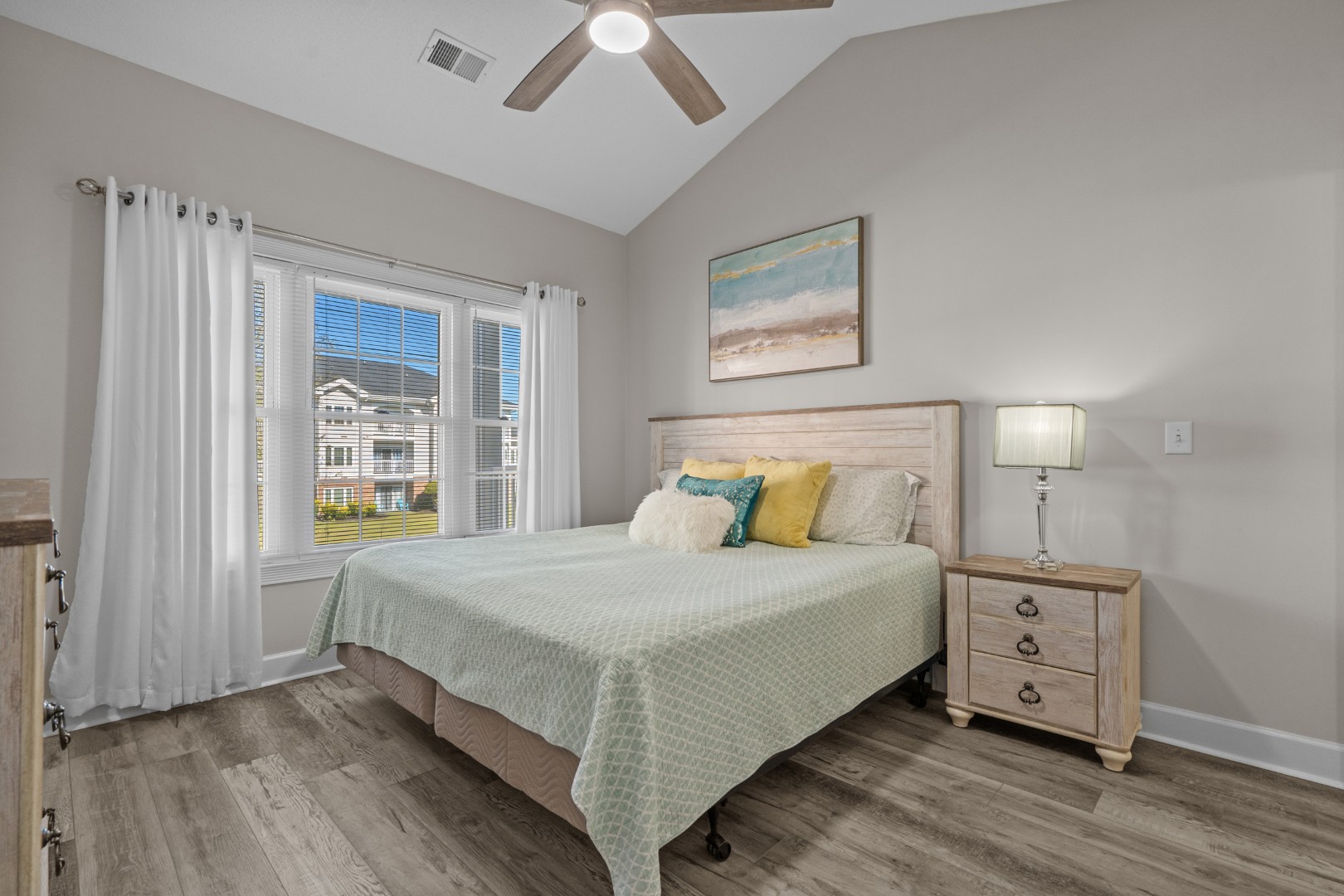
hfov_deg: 96.7
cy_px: 448
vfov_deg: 73.7
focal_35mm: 16
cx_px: 672
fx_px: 597
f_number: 8
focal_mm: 16
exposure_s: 1/15
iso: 640
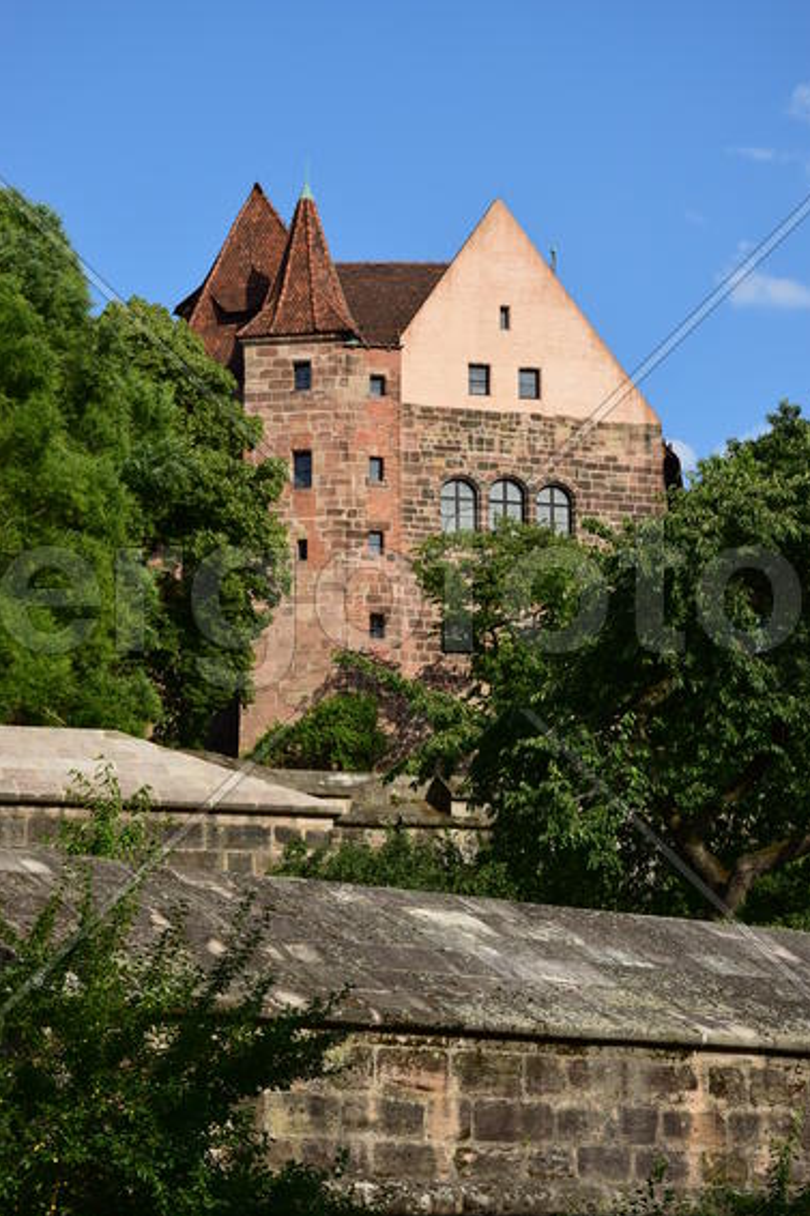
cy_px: 599
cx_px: 414
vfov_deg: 25.4
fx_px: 2701
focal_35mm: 80
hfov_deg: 17.1
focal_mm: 52
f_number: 8
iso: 100
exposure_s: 1/250
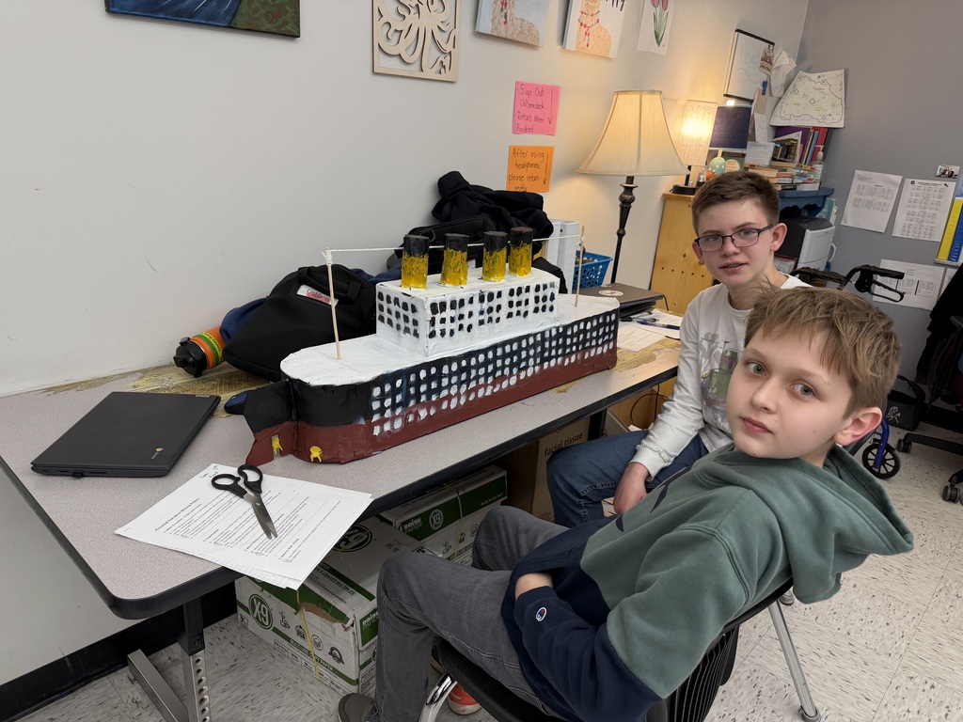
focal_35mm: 24
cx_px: 482
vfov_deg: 56.8
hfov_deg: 71.6
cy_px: 361
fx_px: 668
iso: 160
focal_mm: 6.76
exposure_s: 1/120
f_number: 1.78
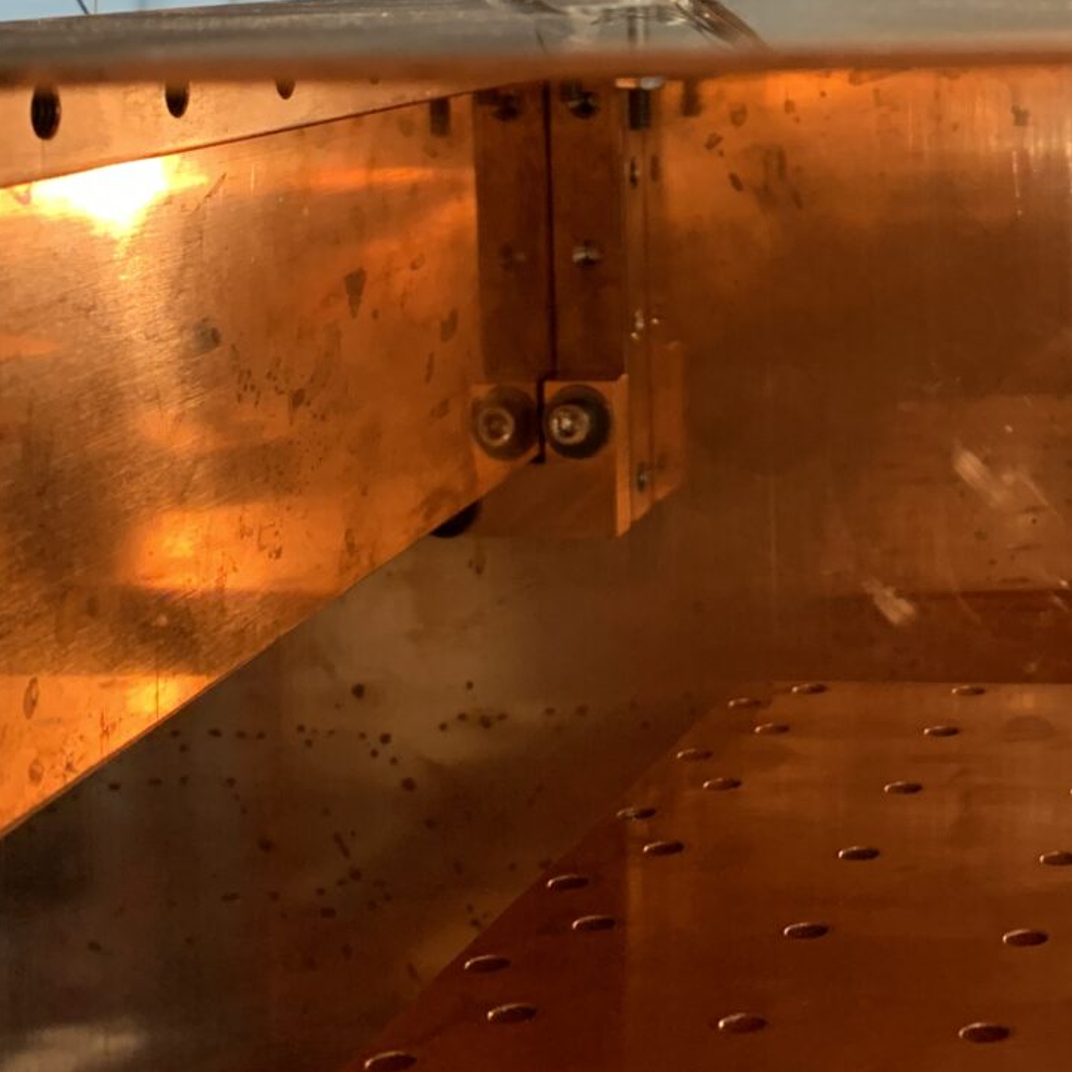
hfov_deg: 25.6
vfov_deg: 25.0
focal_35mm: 65
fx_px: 2277
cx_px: 986
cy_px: -52
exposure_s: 1/60
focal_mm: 4.25
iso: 200
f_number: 1.8
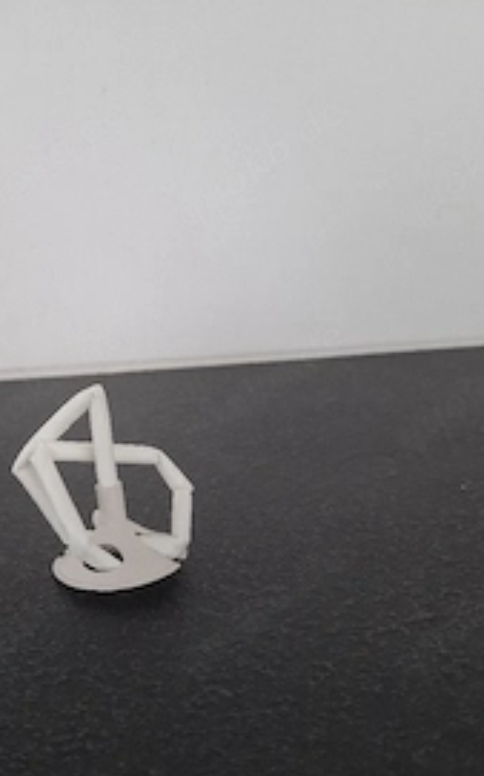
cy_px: 418
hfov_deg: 34.3
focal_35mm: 36
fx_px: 761
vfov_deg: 54.0
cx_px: 103
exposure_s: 1/100
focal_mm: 5.54
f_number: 1.8
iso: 200
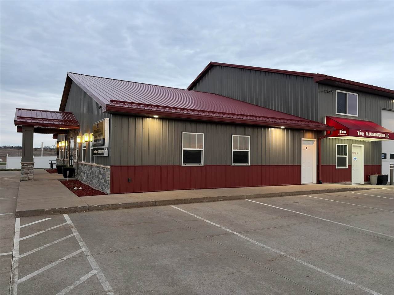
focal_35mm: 26
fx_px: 296
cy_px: 148
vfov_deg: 53.1
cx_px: 197
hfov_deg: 67.3
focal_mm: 5.96
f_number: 1.6
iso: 100
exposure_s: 1/60
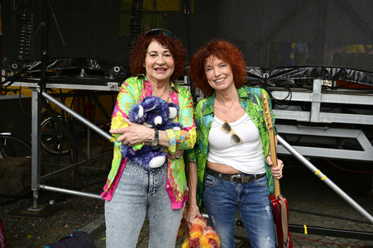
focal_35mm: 31
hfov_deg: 60.3
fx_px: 321
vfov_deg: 42.3
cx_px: 186
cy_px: 124
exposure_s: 1/200
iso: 250
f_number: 5
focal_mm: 31
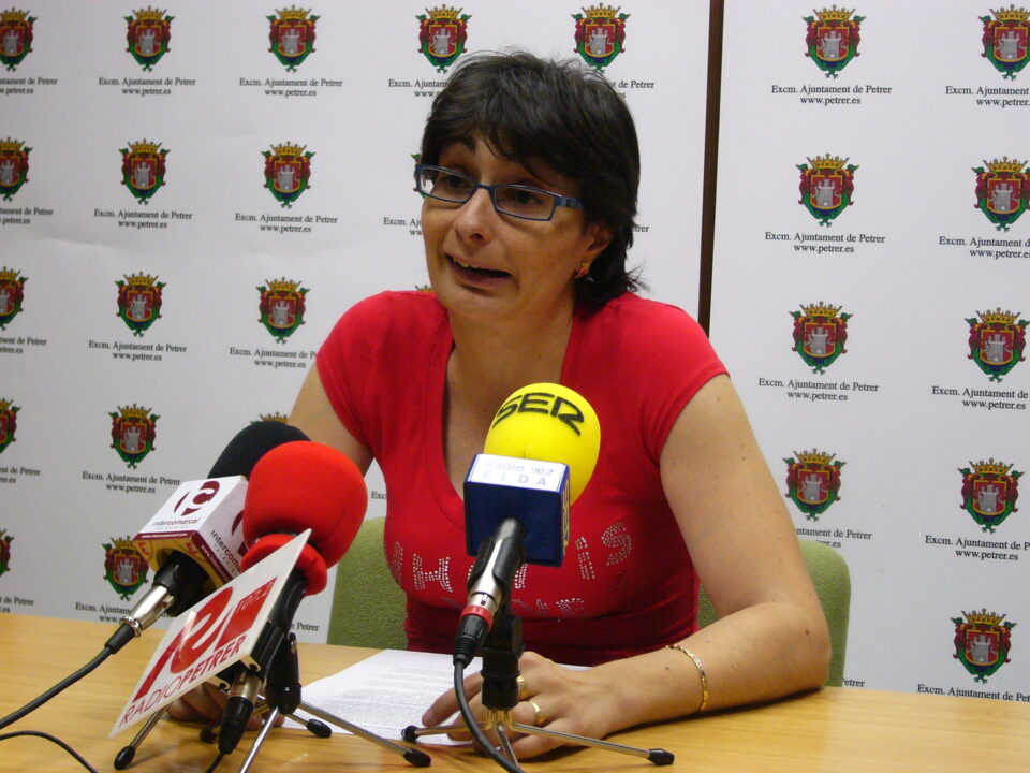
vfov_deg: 21.0
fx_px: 2083
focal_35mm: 70
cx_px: 515
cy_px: 386
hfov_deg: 27.8
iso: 200
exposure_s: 1/25
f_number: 4
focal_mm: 11.6
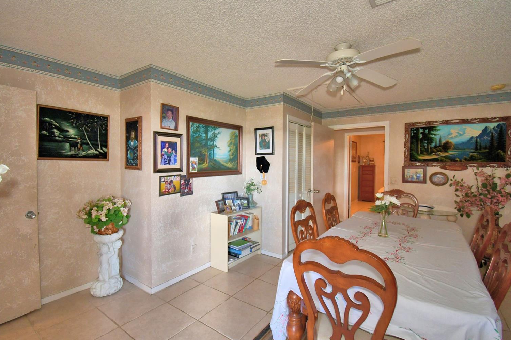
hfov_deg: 96.7
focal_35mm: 16
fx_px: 227
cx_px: 260
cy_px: 168
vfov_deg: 73.7
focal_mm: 10
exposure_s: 1/30
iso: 720
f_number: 4.5
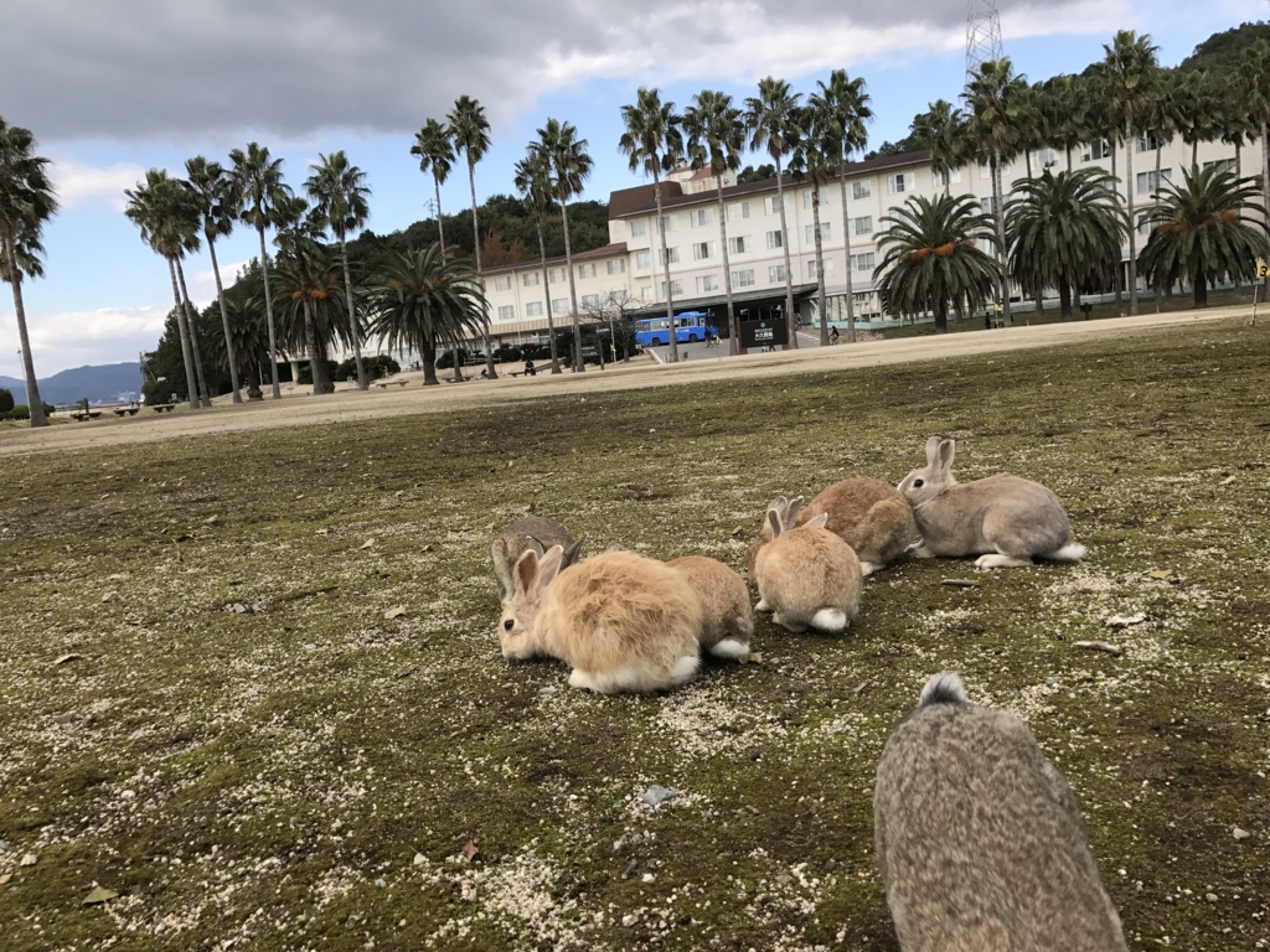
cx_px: 635
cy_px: 476
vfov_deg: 49.7
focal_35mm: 28
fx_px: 1027
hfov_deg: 63.4
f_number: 1.8
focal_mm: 3.99
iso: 20
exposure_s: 1/967
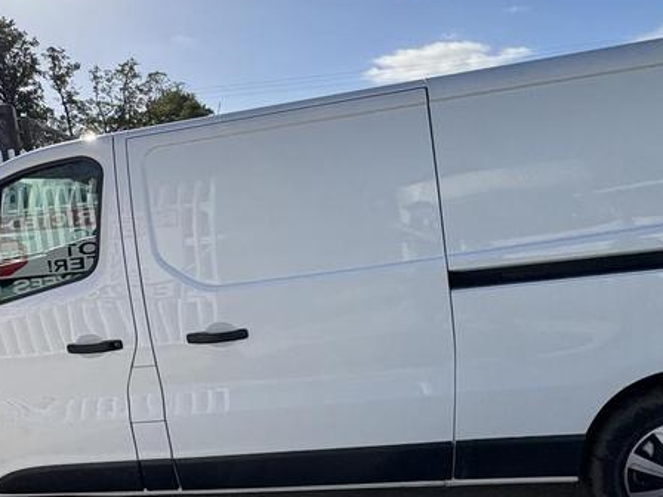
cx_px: 289
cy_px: 263
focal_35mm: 28
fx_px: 536
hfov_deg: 63.2
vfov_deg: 49.7
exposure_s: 1/1789
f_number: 2.2
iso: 50
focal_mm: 2.22
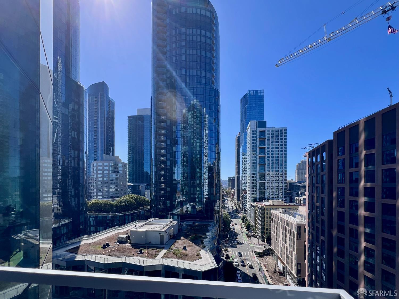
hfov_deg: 106.2
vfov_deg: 89.9
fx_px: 150
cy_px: 150
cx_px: 200
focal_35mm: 13
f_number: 1.8
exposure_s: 1/1429
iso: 32
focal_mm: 1.57
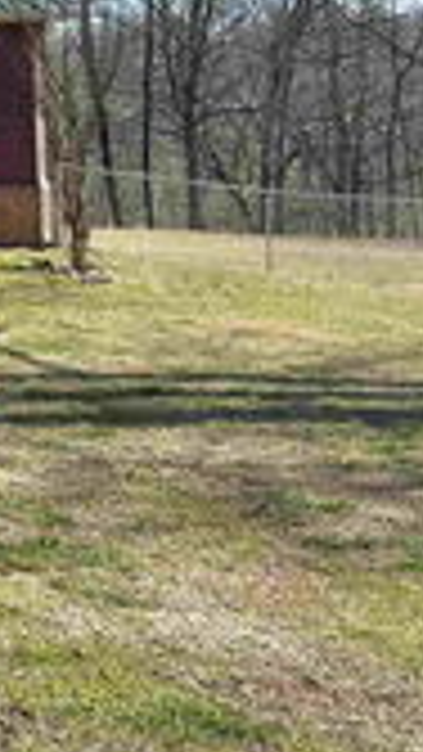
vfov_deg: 25.4
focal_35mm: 80
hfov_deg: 12.3
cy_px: 32
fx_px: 1594
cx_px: -567
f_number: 1.78
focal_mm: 6.86
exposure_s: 1/3247
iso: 80
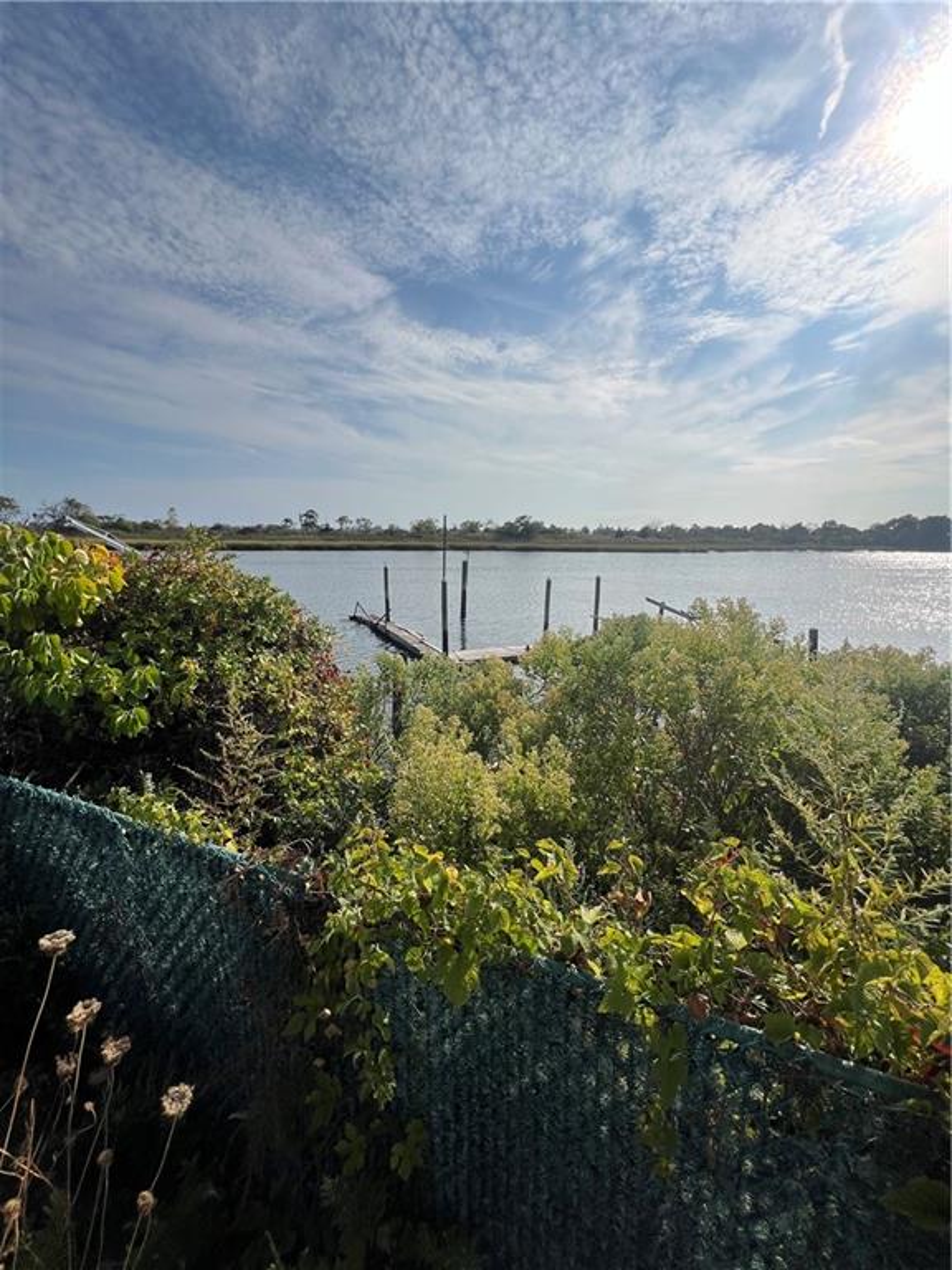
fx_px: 477
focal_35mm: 13
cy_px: 635
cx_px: 476
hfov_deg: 89.9
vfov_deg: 106.2
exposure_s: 1/3311
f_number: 1.8
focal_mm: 1.57
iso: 32
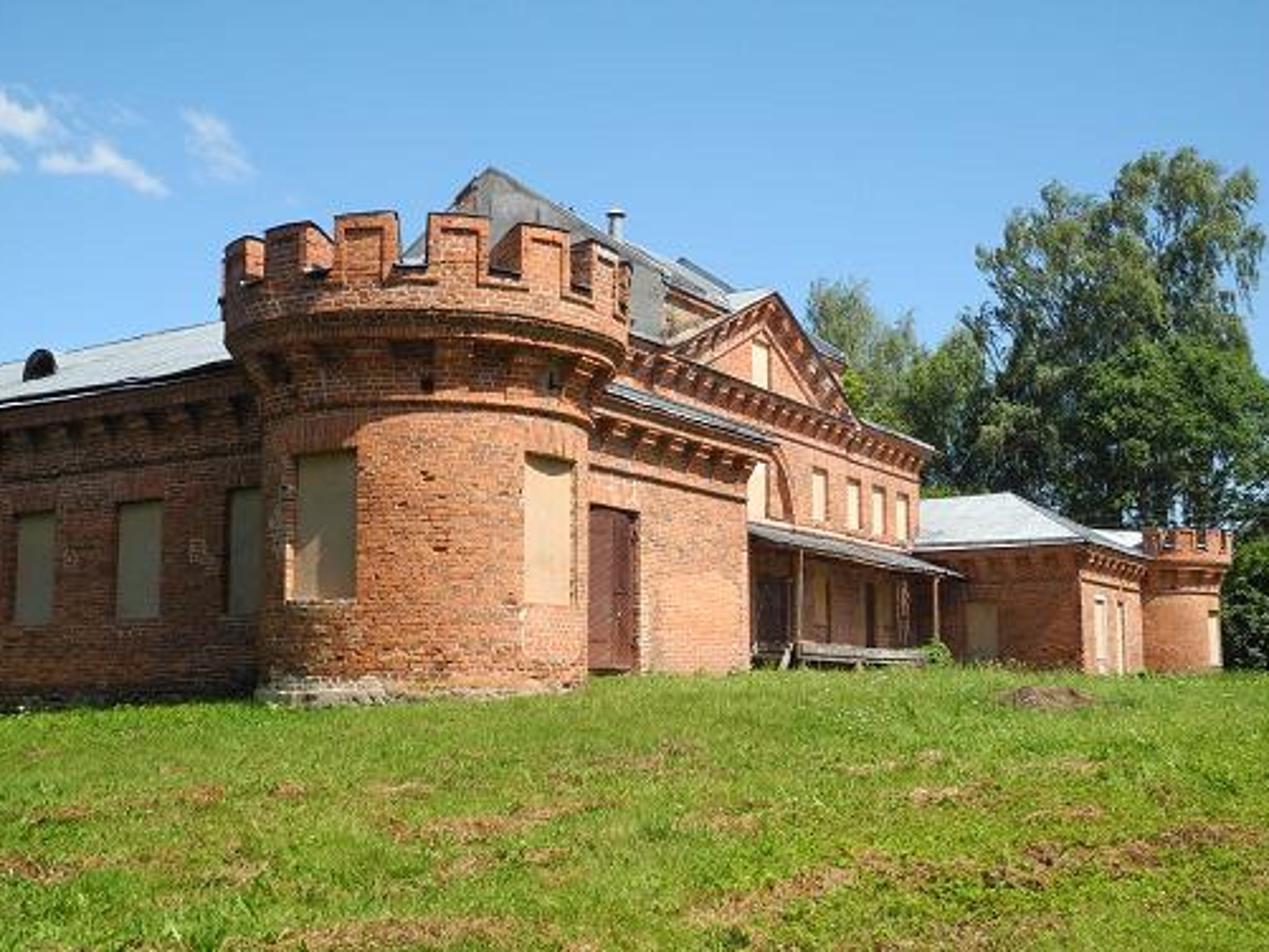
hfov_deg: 41.2
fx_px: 1687
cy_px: 484
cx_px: 631
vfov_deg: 31.5
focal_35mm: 46
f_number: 3.2
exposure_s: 1/800
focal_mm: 9.7
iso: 100
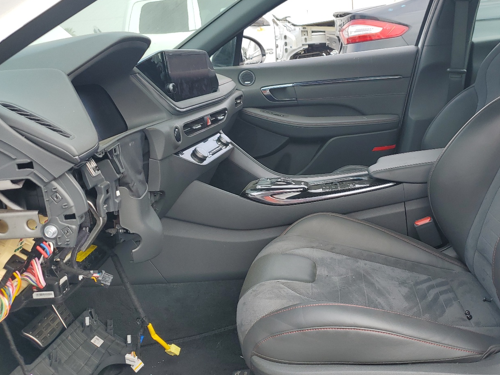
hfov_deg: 53.4
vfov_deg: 41.7
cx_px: 308
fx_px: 491
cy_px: 214
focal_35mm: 34
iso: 50
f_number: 1.5
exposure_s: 1/625
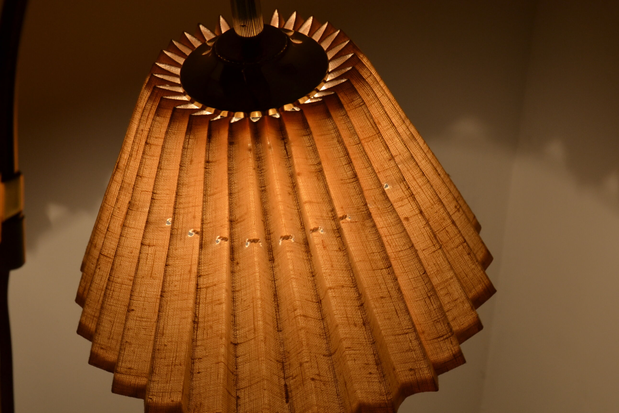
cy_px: 241
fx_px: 1100
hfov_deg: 31.4
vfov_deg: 21.2
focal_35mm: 64
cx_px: 283
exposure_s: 1/125
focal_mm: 32
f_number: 5.6
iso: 220
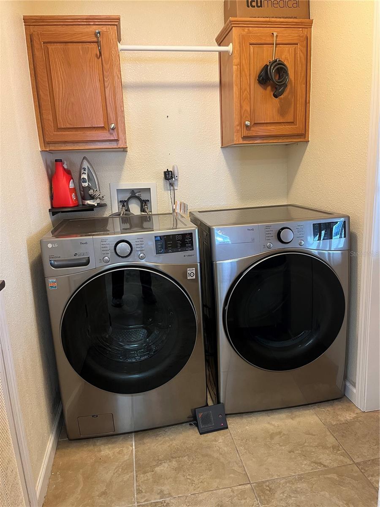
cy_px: 254
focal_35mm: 26
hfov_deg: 53.1
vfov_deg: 67.3
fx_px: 381
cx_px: 190
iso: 200
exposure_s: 1/60
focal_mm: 5.1
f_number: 1.6
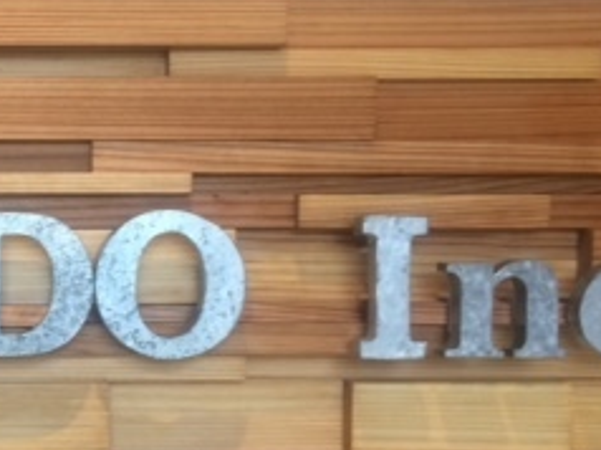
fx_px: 1353
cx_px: 3
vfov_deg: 18.7
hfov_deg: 24.0
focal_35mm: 78
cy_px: 341
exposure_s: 1/30
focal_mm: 4.15
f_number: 2.2
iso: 40
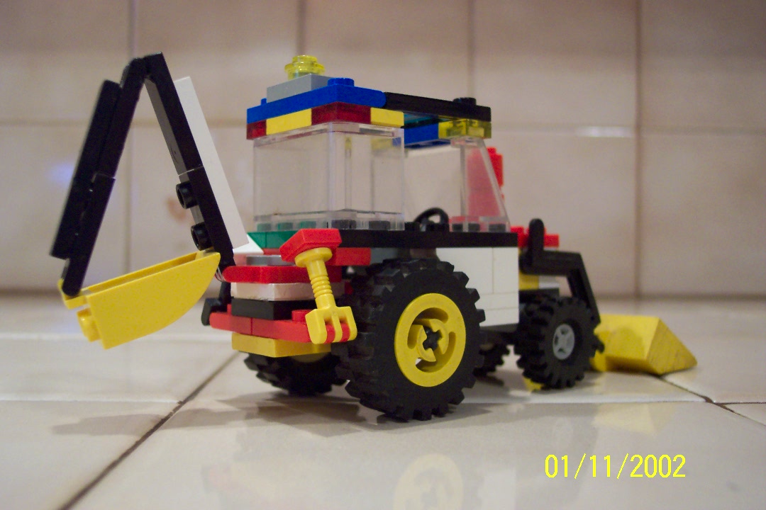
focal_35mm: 38
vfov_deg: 35.1
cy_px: 255
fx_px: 808
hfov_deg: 50.7
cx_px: 383
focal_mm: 8
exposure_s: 1/30
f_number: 2.8
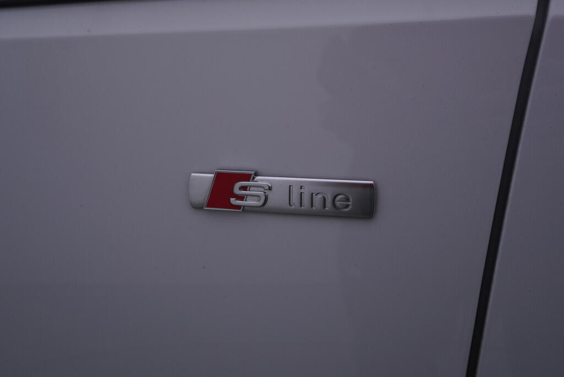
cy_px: 188
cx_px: 282
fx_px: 564
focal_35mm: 36
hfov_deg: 53.1
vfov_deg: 36.9
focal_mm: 24
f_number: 5.6
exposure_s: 1/160
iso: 125
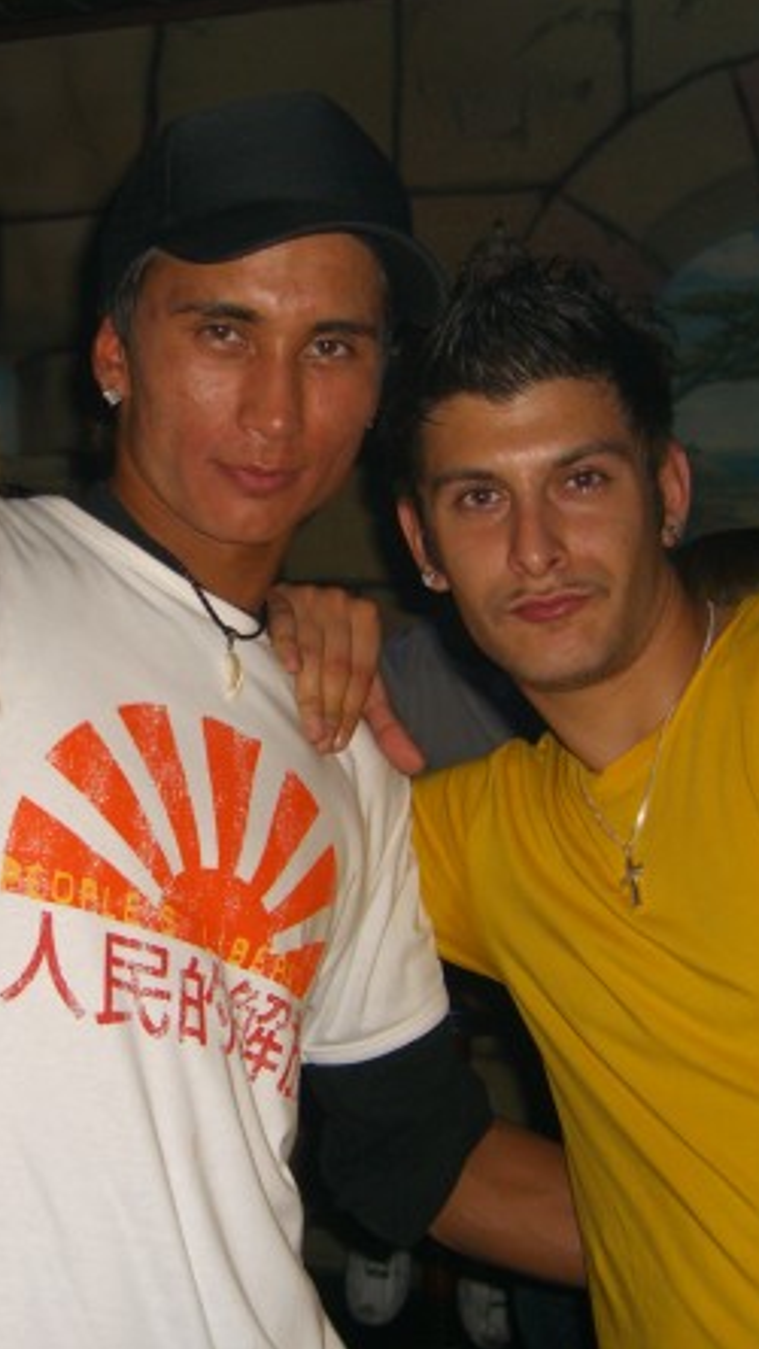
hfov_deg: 21.2
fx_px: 2002
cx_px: 158
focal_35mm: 56
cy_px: 674
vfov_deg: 37.2
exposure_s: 1/60
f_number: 2.8
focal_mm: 7.9
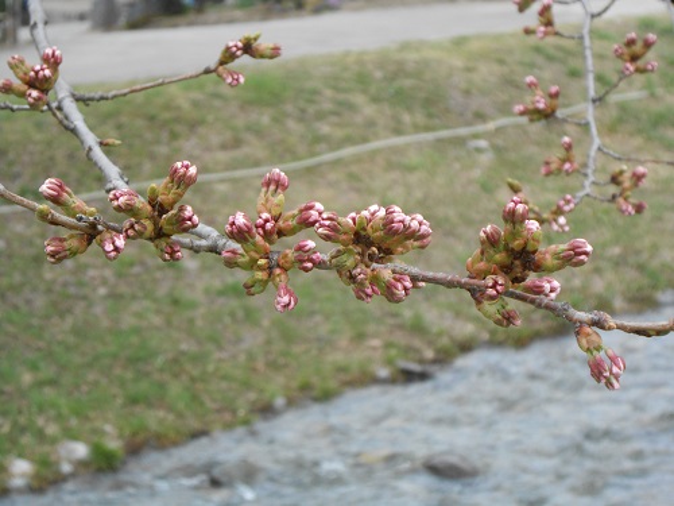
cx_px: 337
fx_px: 2317
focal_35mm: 119
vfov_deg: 12.5
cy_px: 253
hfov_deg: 16.6
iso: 400
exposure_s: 1/400
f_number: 5.5
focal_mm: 21.2
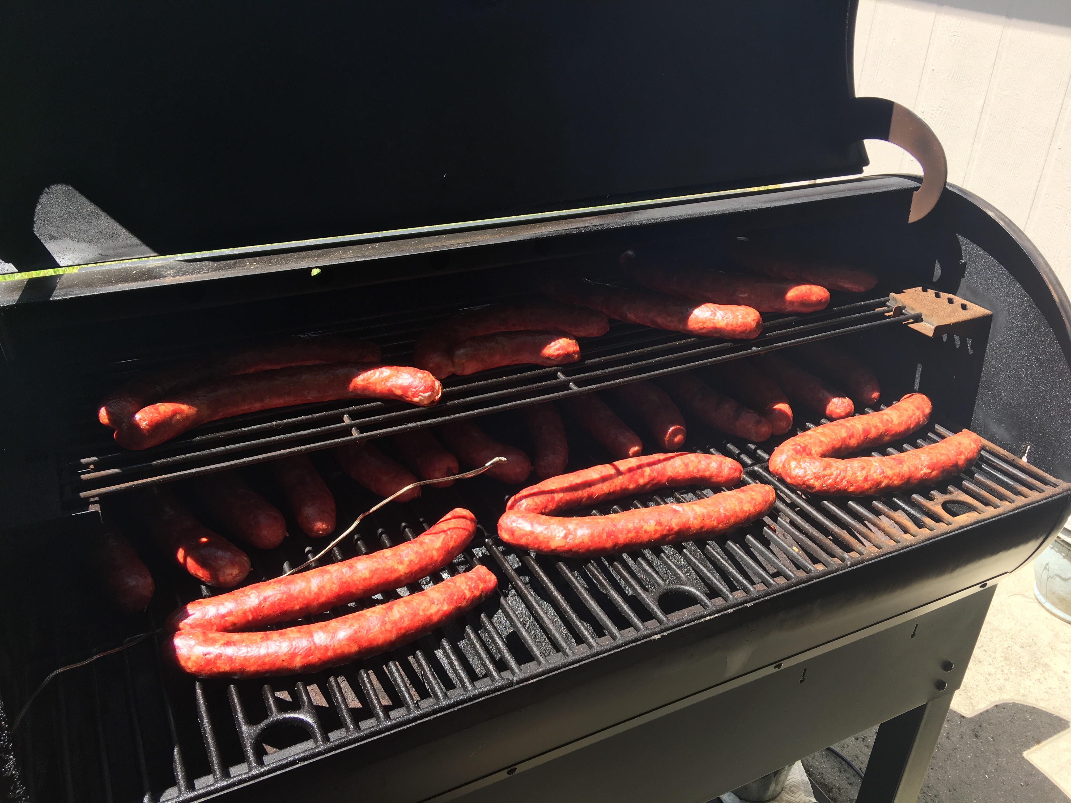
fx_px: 897
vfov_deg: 48.2
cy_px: 402
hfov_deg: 61.7
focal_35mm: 29
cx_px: 536
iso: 25
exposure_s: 1/266
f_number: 2.2
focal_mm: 4.15
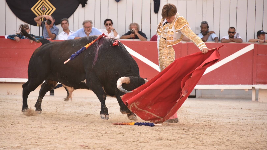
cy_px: 72
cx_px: 133
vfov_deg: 5.8
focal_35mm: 210
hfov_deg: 10.3
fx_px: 1487
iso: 1100
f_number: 5.6
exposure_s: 1/640
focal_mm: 200
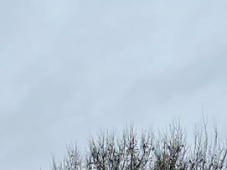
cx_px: -87
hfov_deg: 10.5
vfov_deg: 7.8
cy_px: 286
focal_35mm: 184
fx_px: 1206
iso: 50
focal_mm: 5.1
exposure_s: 1/1056
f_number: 1.6
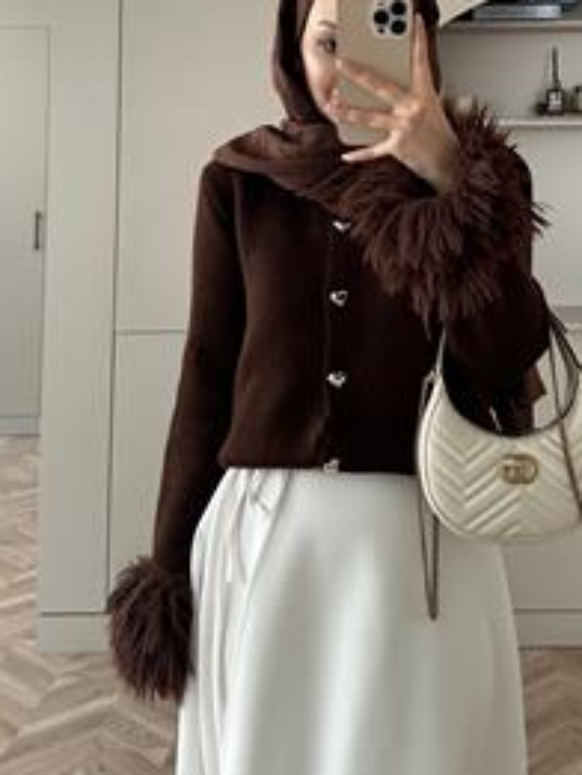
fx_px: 851
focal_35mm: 38
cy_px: 269
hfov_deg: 37.4
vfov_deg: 48.3
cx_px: 383
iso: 320
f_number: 1.78
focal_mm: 6.86
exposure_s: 1/60
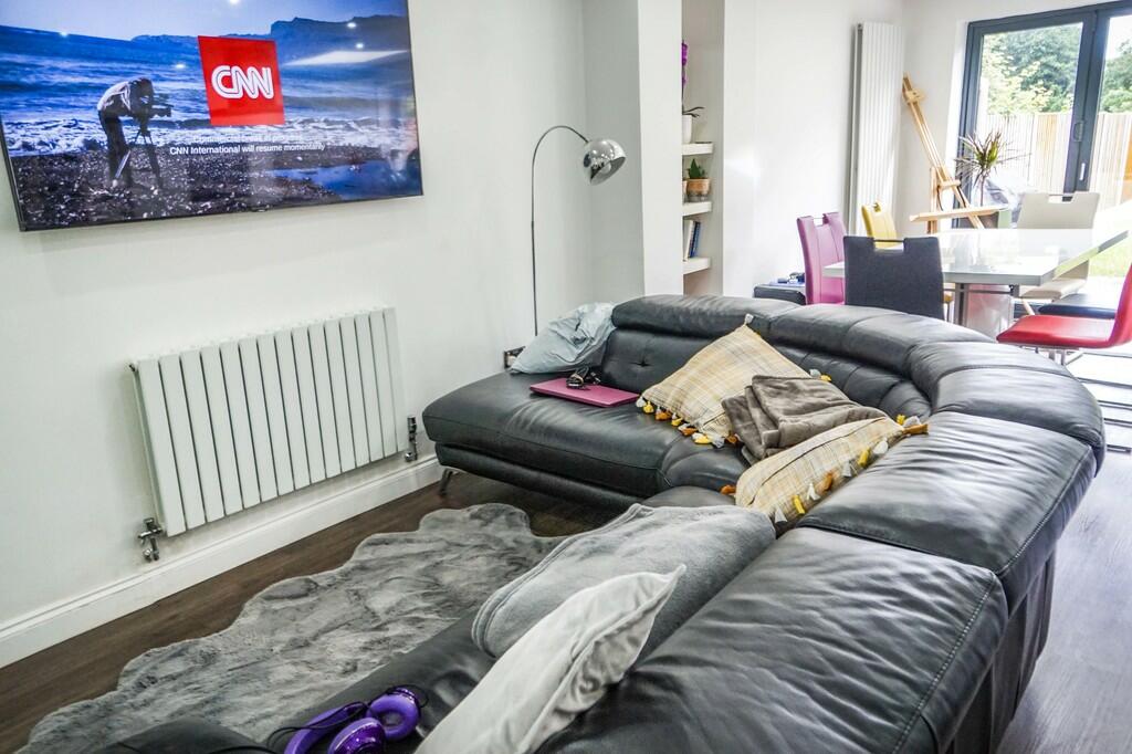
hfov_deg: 67.4
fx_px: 849
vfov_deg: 47.9
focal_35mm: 27
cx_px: 566
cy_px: 377
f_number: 4
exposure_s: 1/100
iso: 400
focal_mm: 18
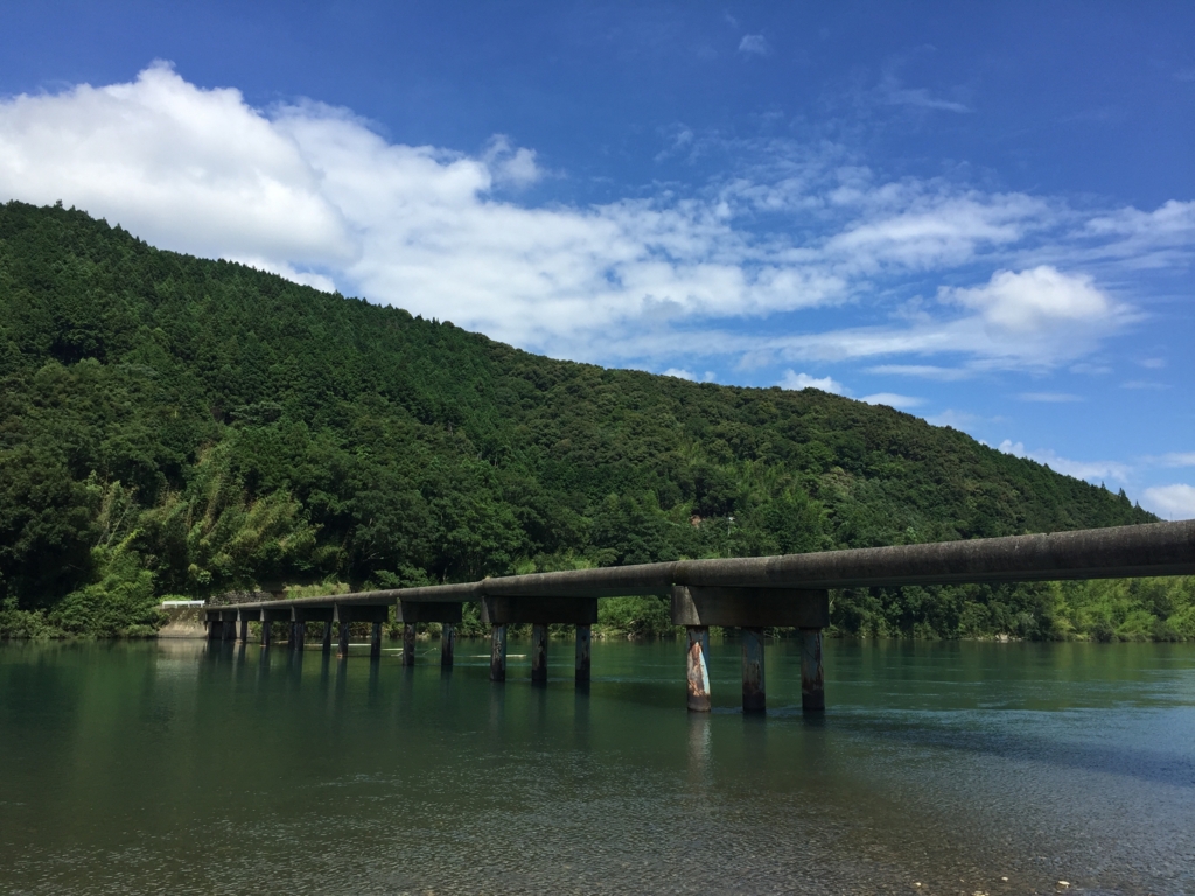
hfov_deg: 61.7
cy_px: 448
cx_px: 598
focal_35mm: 29
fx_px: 1001
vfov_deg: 48.2
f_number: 2.2
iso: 32
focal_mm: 4.15
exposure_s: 1/1883
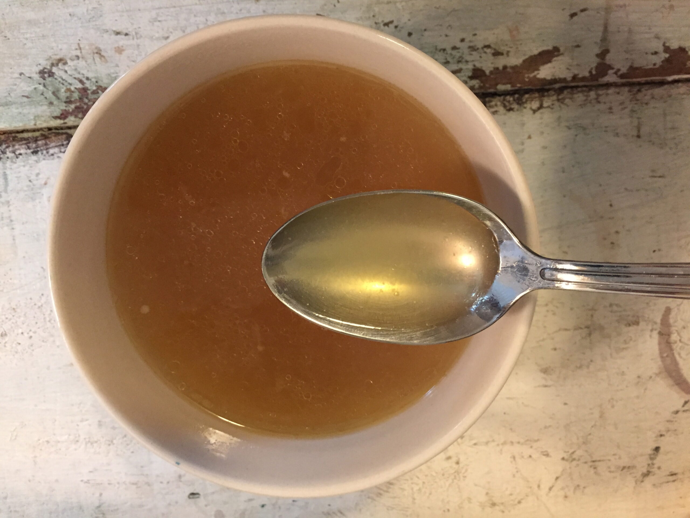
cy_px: 259
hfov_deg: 61.7
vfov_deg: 48.2
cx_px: 345
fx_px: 578
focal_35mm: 29
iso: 250
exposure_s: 1/20
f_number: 2.2
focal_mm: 4.15
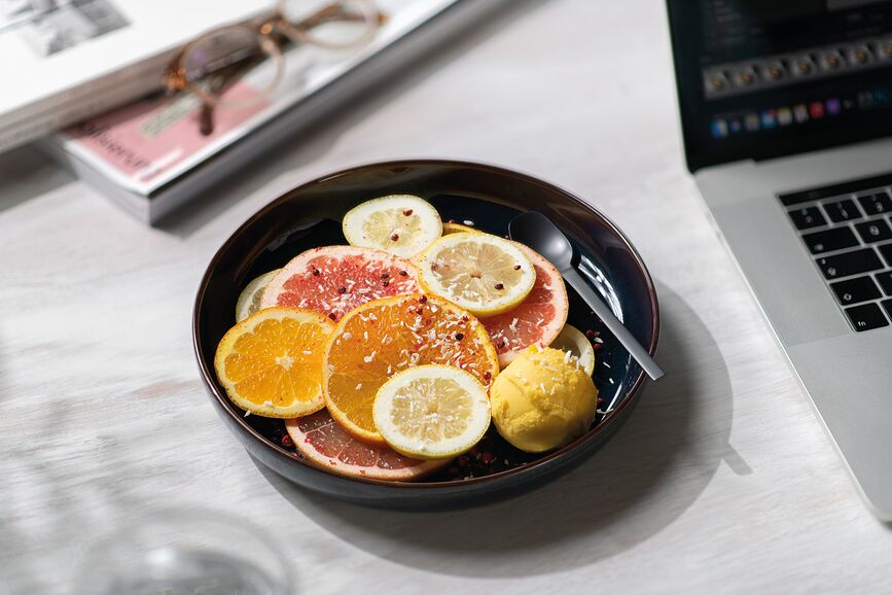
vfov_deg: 16.1
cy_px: 298
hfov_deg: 23.9
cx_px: 446
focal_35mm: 85
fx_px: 2106
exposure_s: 1/13
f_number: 11
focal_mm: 85
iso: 100
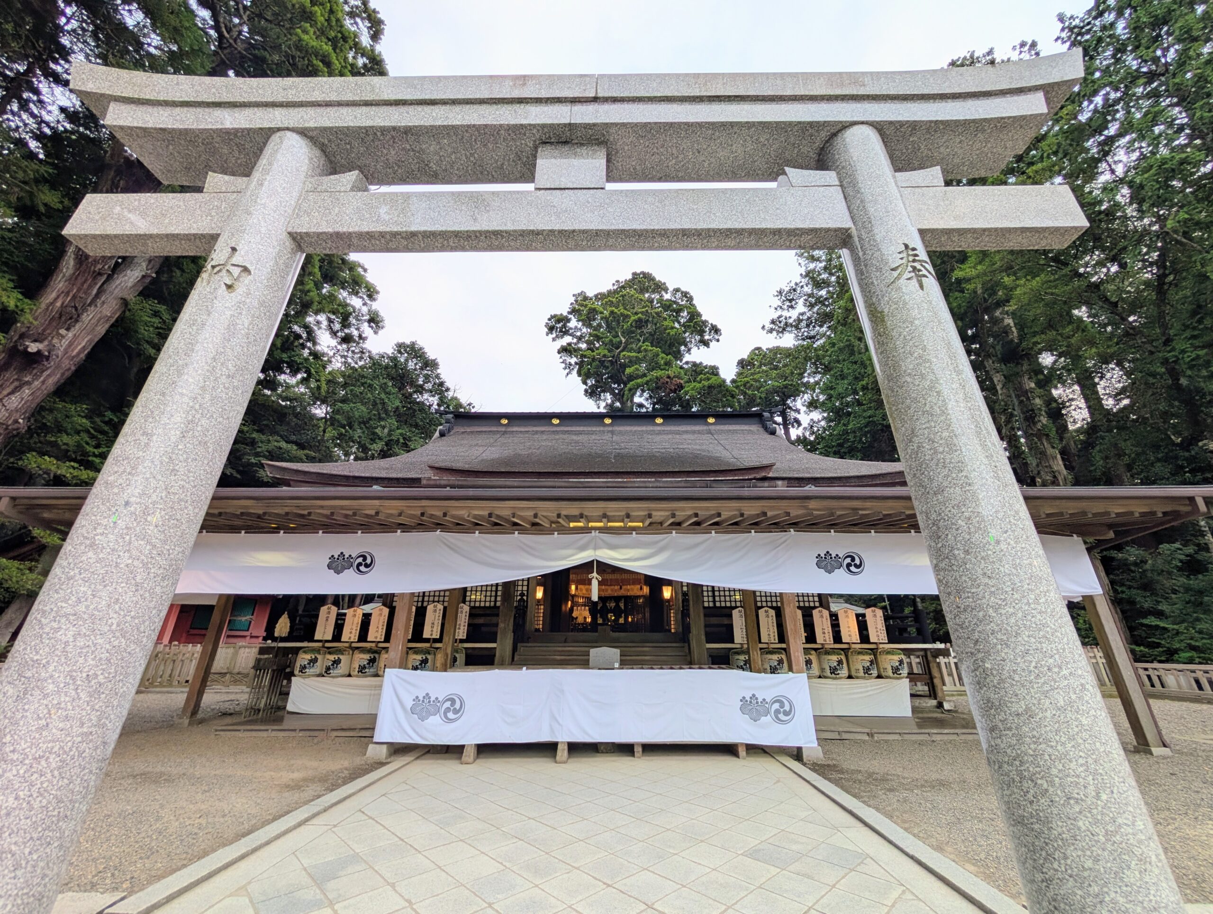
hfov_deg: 110.5
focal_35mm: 12
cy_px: 457
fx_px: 421
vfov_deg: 94.6
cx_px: 606
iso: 56
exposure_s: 1/85.3
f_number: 1.7
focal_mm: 2.02
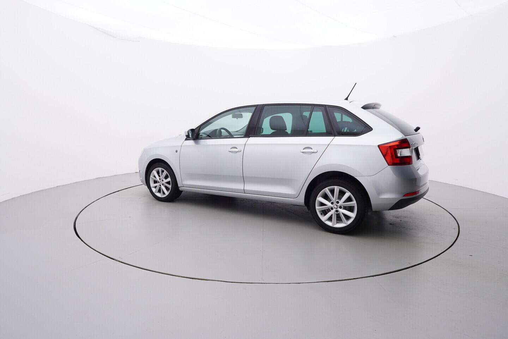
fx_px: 318
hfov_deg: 77.3
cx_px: 254
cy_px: 170
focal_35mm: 22
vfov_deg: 56.2
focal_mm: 15
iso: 200
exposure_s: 1/80
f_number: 5
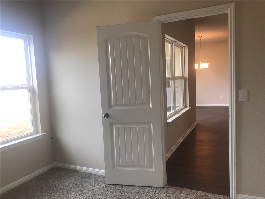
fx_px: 214
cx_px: 132
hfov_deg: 63.4
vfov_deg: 49.7
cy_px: 100
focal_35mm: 28
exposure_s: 1/60
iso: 32
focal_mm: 3.99
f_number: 1.8
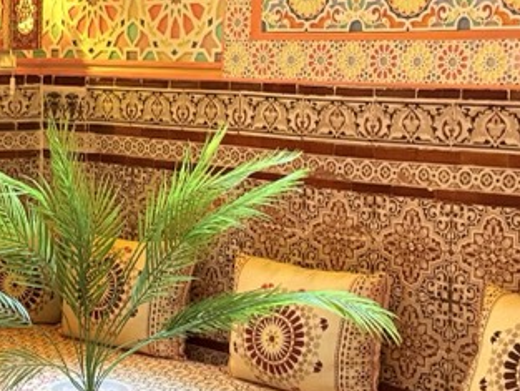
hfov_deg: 21.1
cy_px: 215
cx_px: 108
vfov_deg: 16.1
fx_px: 1383
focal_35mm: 92
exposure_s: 1/50
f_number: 1.78
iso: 400
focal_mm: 6.76
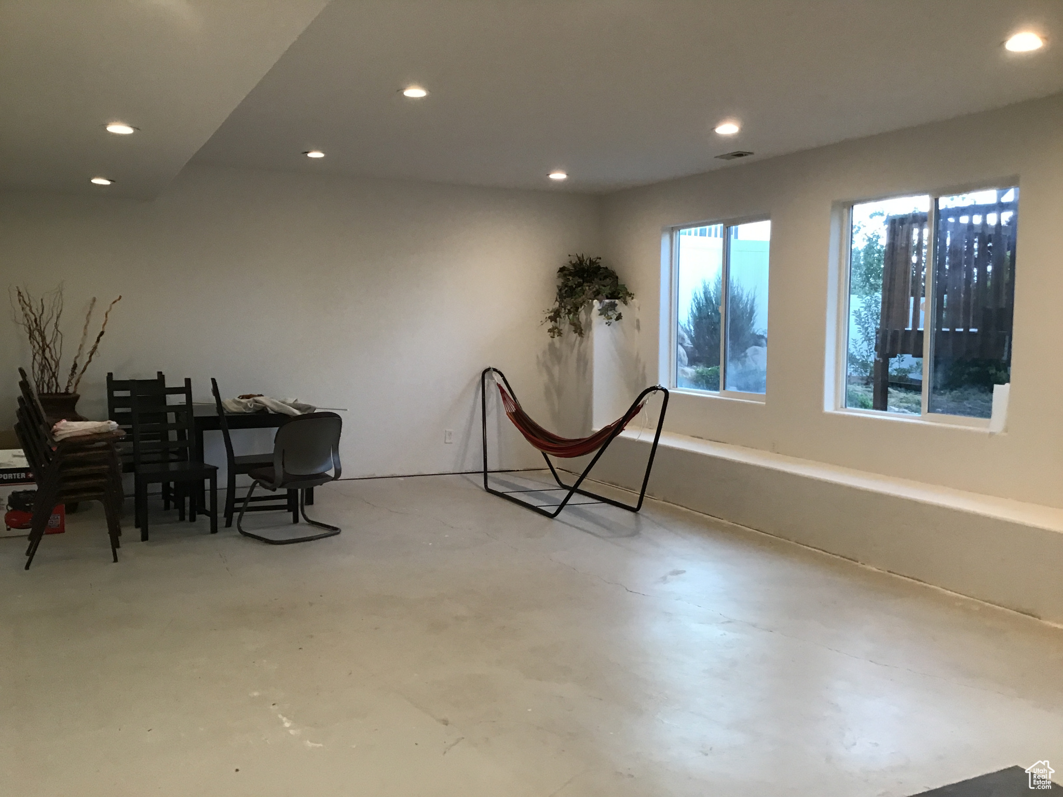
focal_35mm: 31
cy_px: 398
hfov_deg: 58.4
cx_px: 532
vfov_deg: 45.4
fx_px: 952
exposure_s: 1/30
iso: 100
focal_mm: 3.3
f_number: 2.4
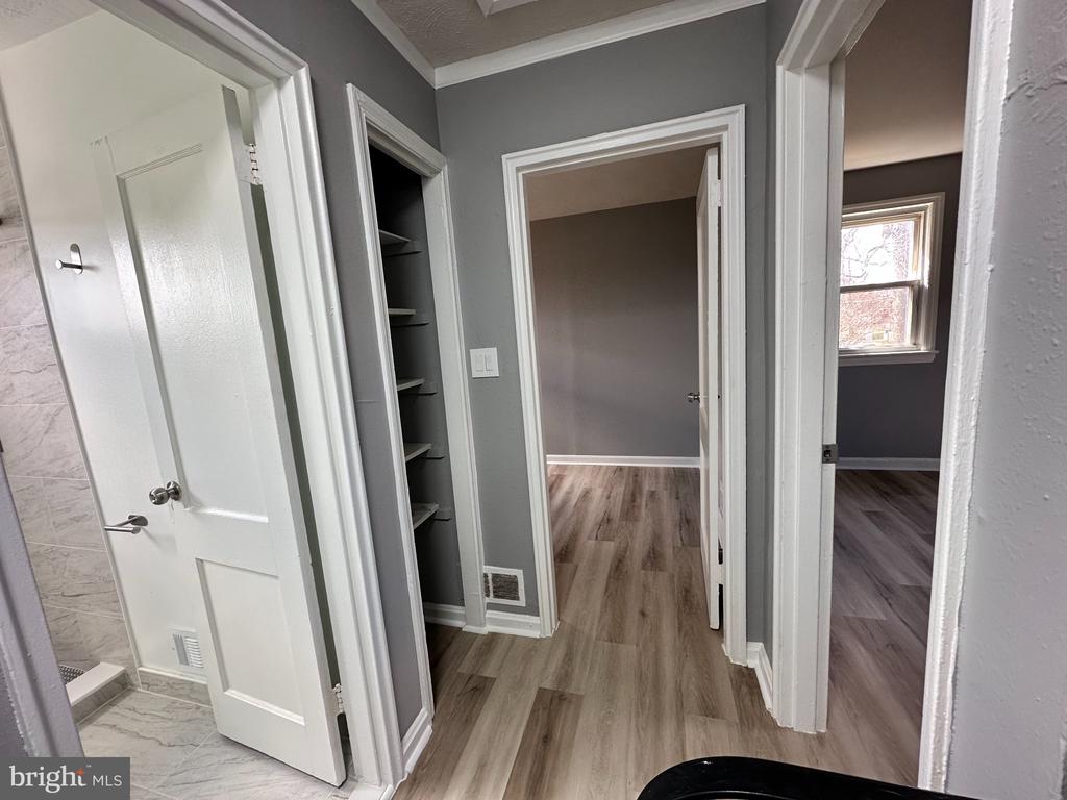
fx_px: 432
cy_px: 400
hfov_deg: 102.1
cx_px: 534
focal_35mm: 14
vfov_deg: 85.7
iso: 160
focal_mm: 2.22
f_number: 2.2
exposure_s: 1/120
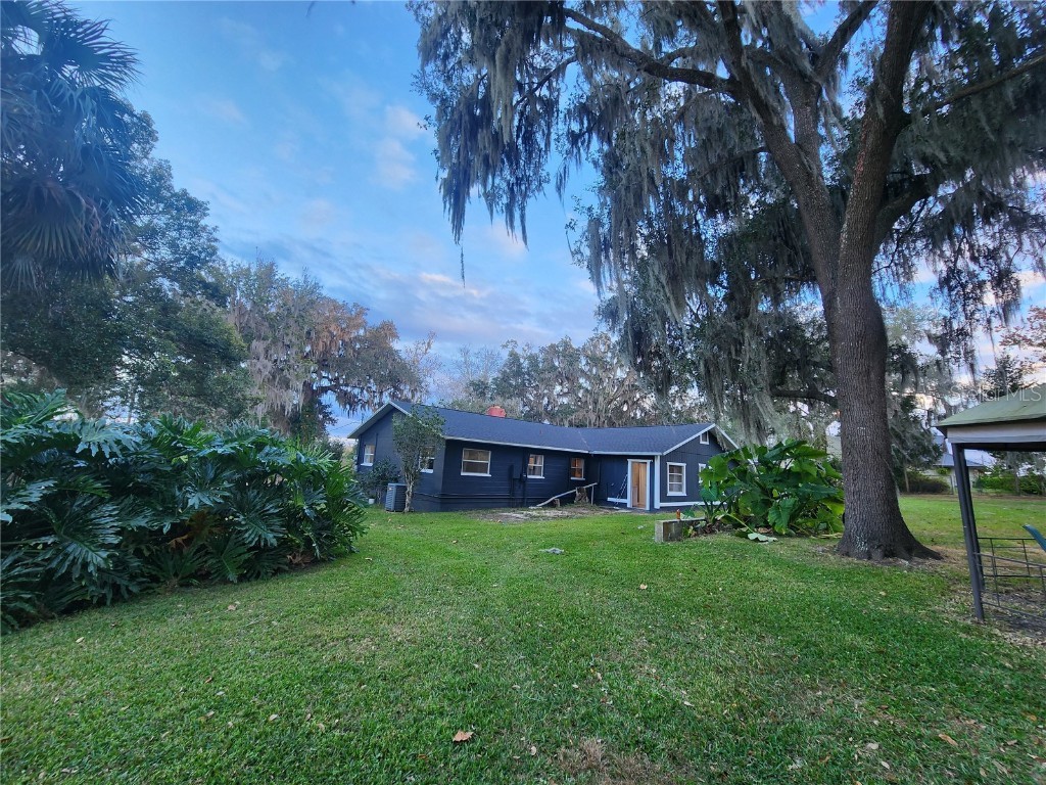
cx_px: 523
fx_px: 393
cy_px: 392
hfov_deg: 106.2
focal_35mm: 13
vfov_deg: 89.9
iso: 50
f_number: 2.2
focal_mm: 2.2
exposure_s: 1/60
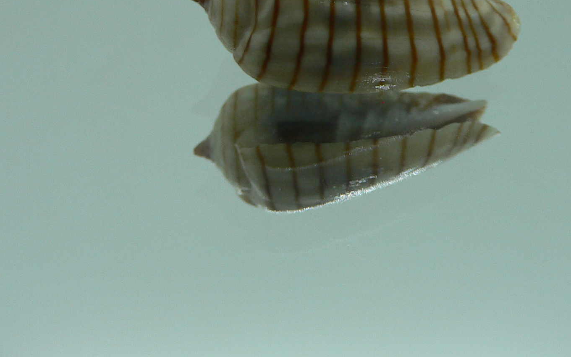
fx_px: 856
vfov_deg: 23.0
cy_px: 40
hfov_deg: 36.8
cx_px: 335
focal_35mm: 55
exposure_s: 1/60
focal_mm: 4.6
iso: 80
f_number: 2.8
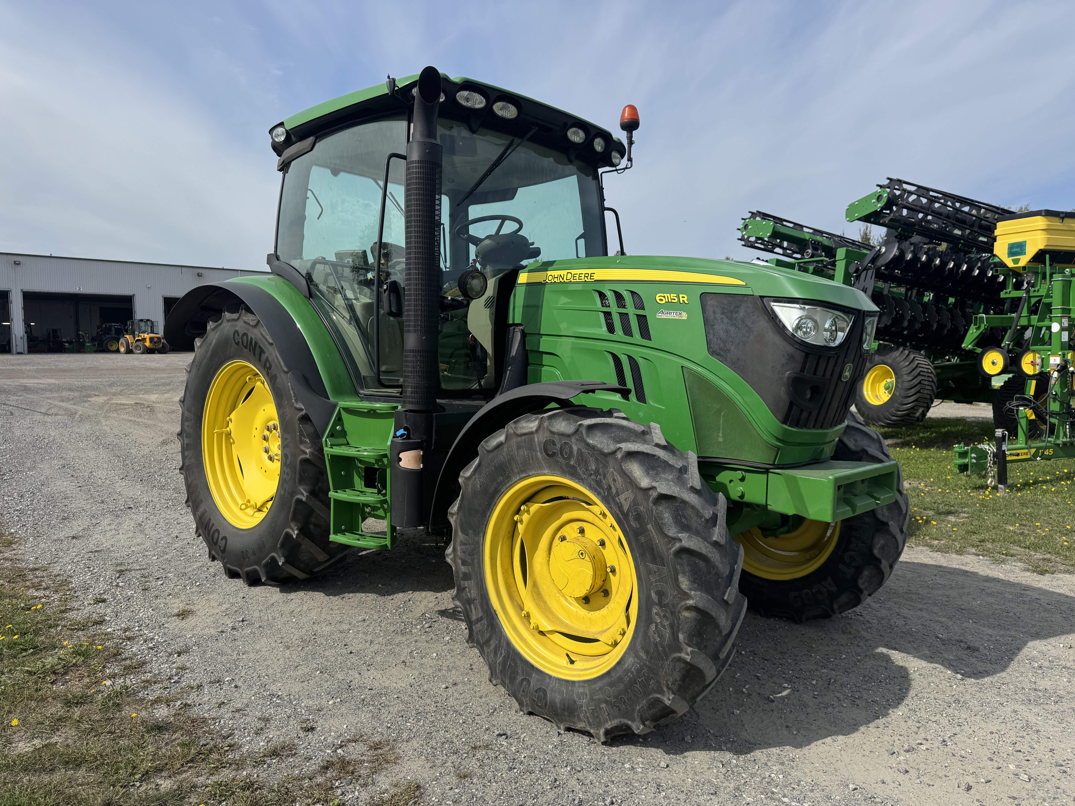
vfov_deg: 56.8
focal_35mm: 24
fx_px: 745
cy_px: 403
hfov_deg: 71.6
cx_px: 538
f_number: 1.78
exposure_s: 1/4950
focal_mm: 6.76
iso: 80
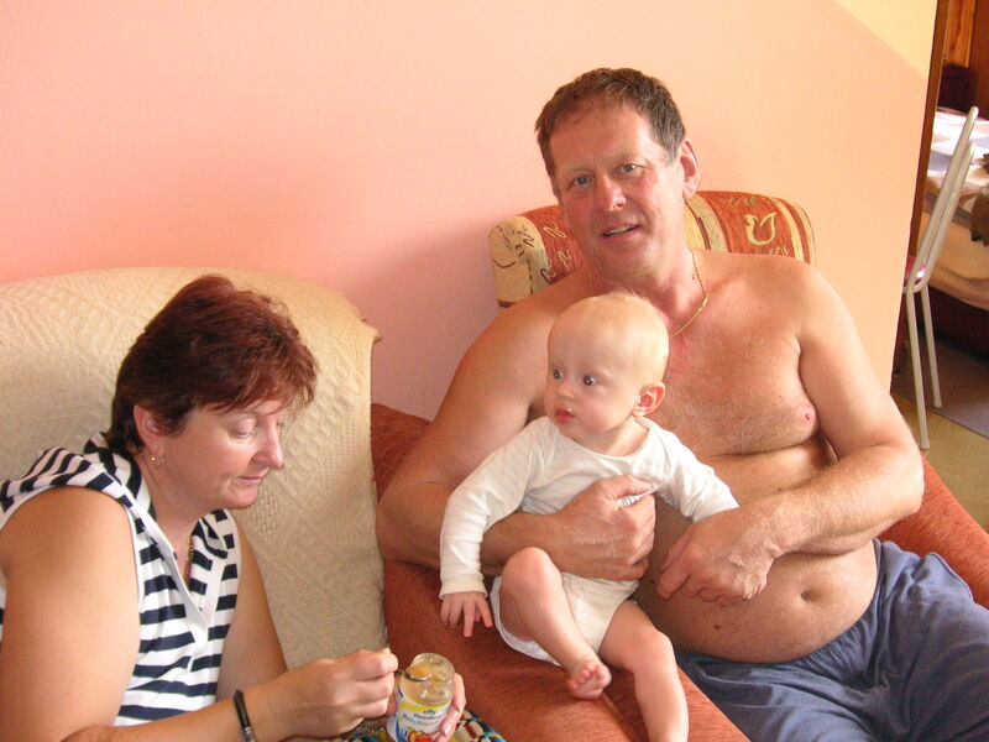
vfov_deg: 30.9
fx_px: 1343
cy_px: 371
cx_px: 494
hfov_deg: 40.4
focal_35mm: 47
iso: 160
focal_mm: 7.8
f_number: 3.3
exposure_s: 1/45
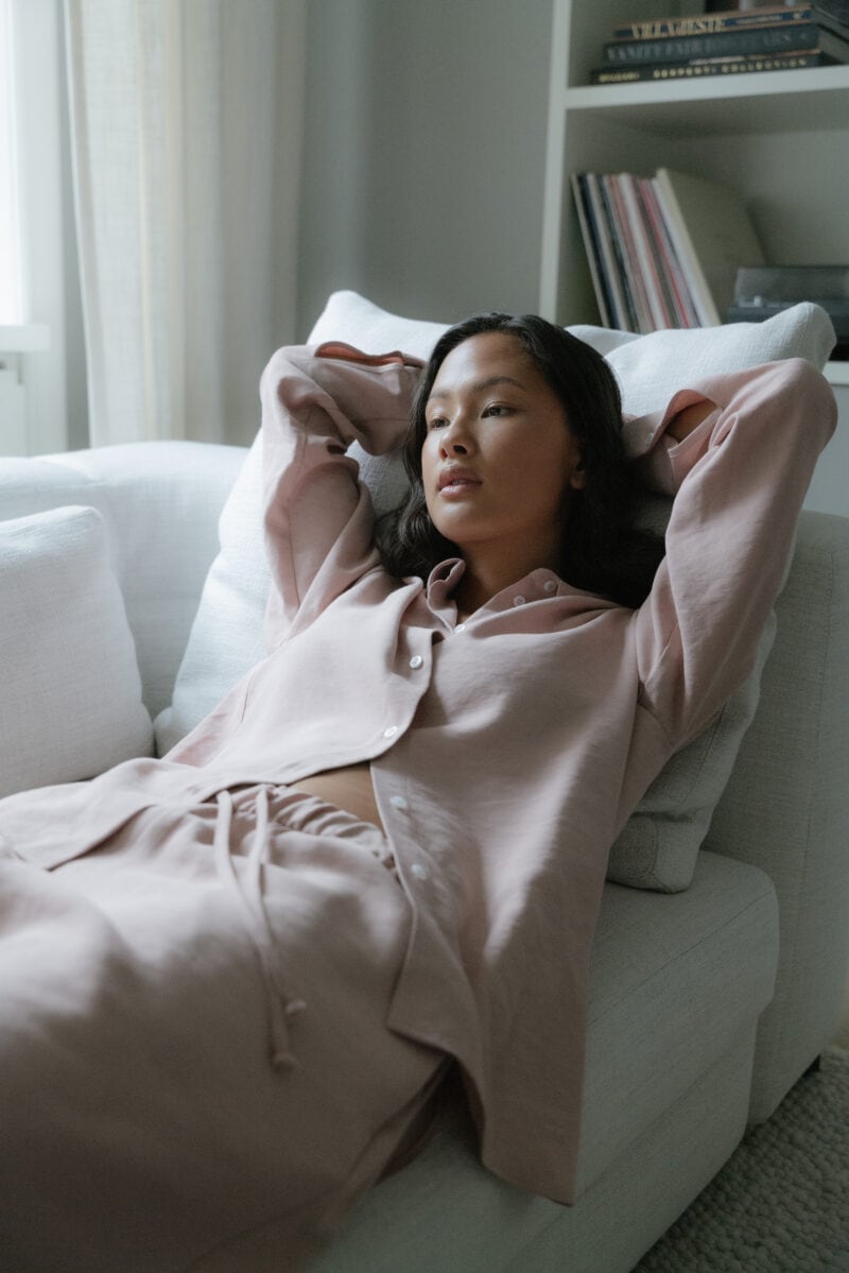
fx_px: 1379
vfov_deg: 49.5
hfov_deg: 34.2
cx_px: 424
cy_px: 636
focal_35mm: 39
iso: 3200
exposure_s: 1/1000
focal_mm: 39
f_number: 3.5
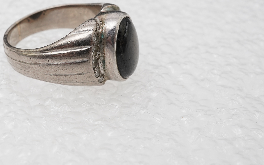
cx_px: 66
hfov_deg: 28.9
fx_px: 504
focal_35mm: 70
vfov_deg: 18.5
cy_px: 44
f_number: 22
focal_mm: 30
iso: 500
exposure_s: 1/100
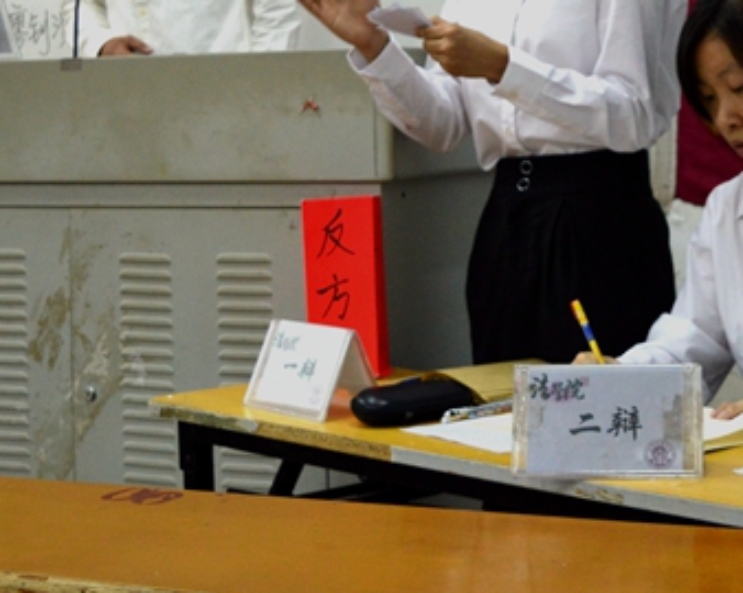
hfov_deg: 22.3
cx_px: 547
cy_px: 41
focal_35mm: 85
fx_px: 1868
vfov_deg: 17.7
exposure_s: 1/60
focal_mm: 24
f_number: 4
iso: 720
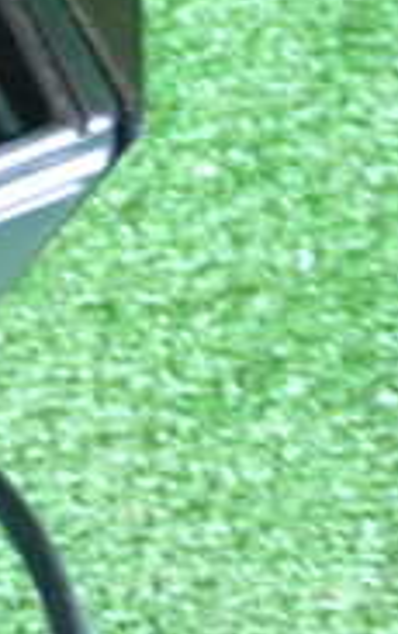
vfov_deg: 18.7
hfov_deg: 10.1
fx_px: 1919
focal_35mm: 111
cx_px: -613
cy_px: 308
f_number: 2.4
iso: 500
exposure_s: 1/30
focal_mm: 5.79
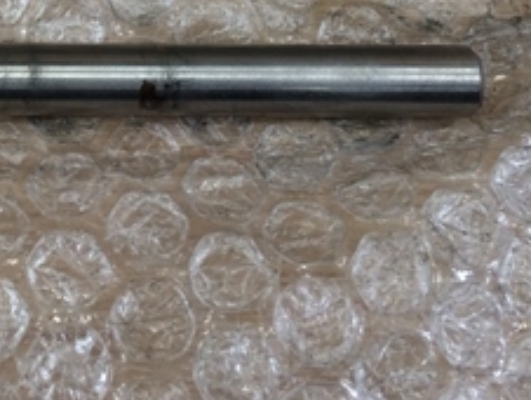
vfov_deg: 16.9
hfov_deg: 22.9
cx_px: 12
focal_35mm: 82
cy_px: -125
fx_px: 1259
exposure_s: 1/30
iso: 40
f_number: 2.2
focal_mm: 4.15
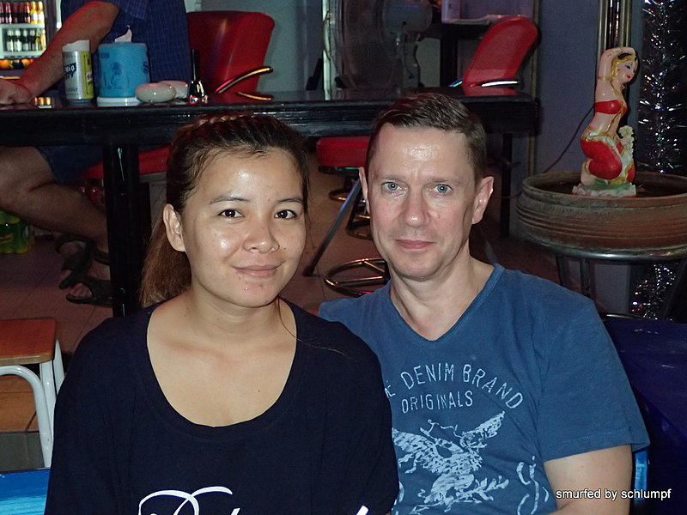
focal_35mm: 49
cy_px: 258
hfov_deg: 38.9
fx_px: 972
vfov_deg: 29.7
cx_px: 344
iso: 800
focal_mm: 8.99
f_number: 3.2
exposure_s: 1/50
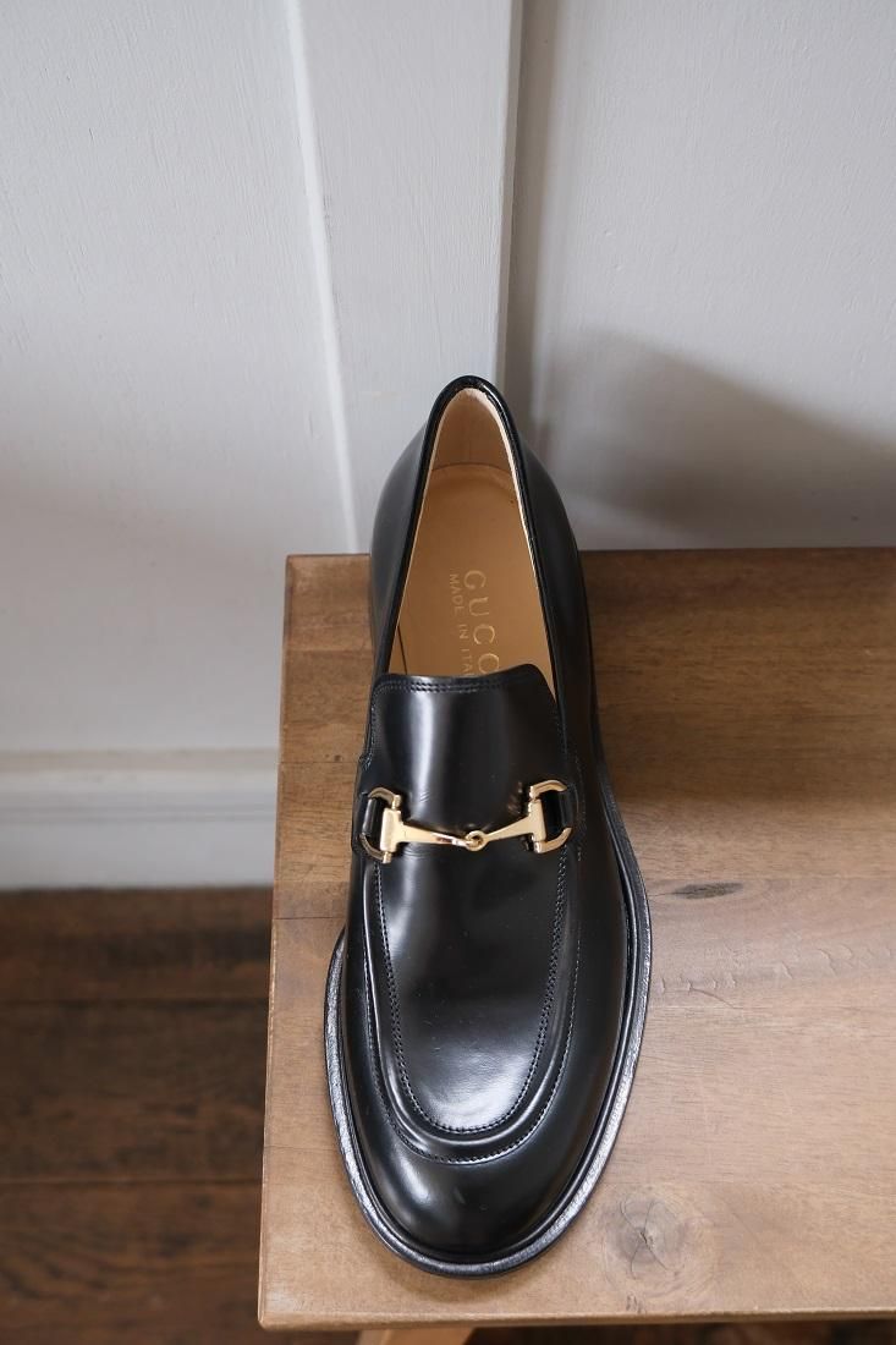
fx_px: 1531
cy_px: 672
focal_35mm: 41
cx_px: 448
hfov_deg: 32.6
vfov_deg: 47.4
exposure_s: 1/100
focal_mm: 27.1
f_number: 4.4
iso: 1000
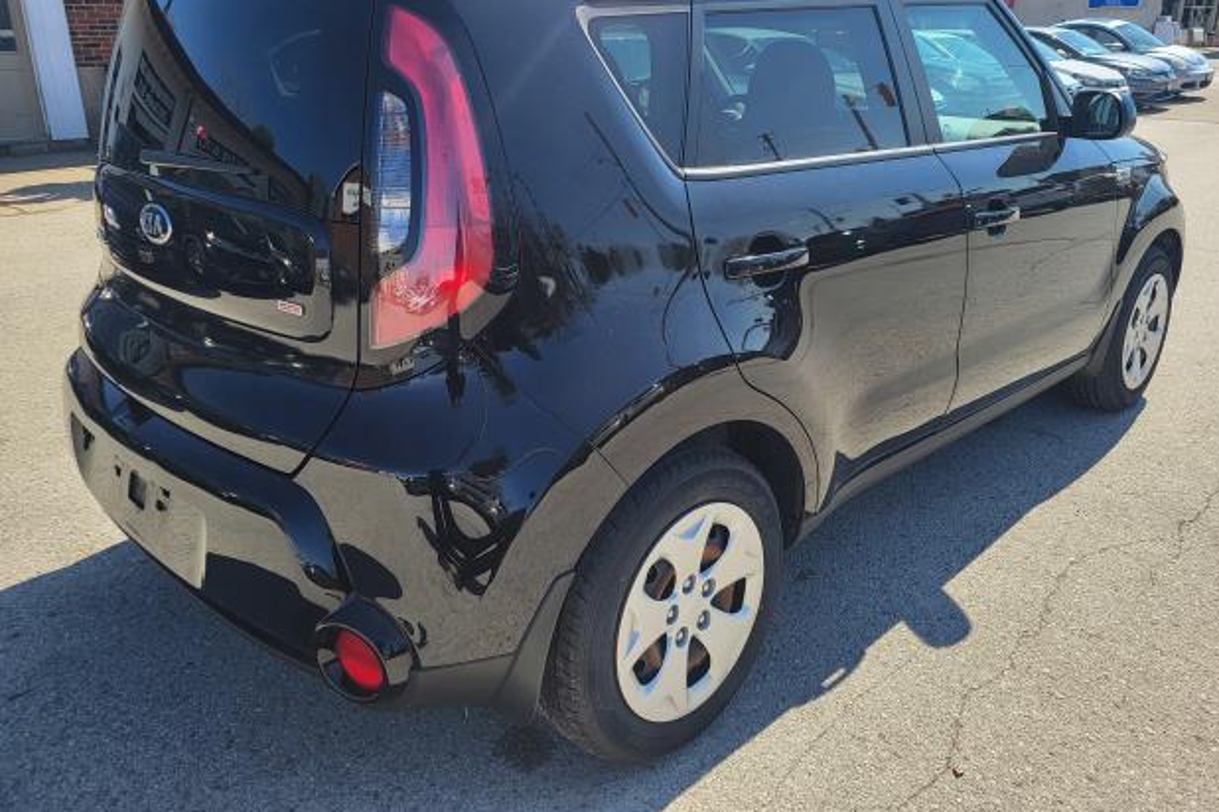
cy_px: 345
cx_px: 615
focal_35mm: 28
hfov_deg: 65.5
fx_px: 948
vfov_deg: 46.3
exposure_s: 1/1139
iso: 40
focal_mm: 5.4
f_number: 1.8
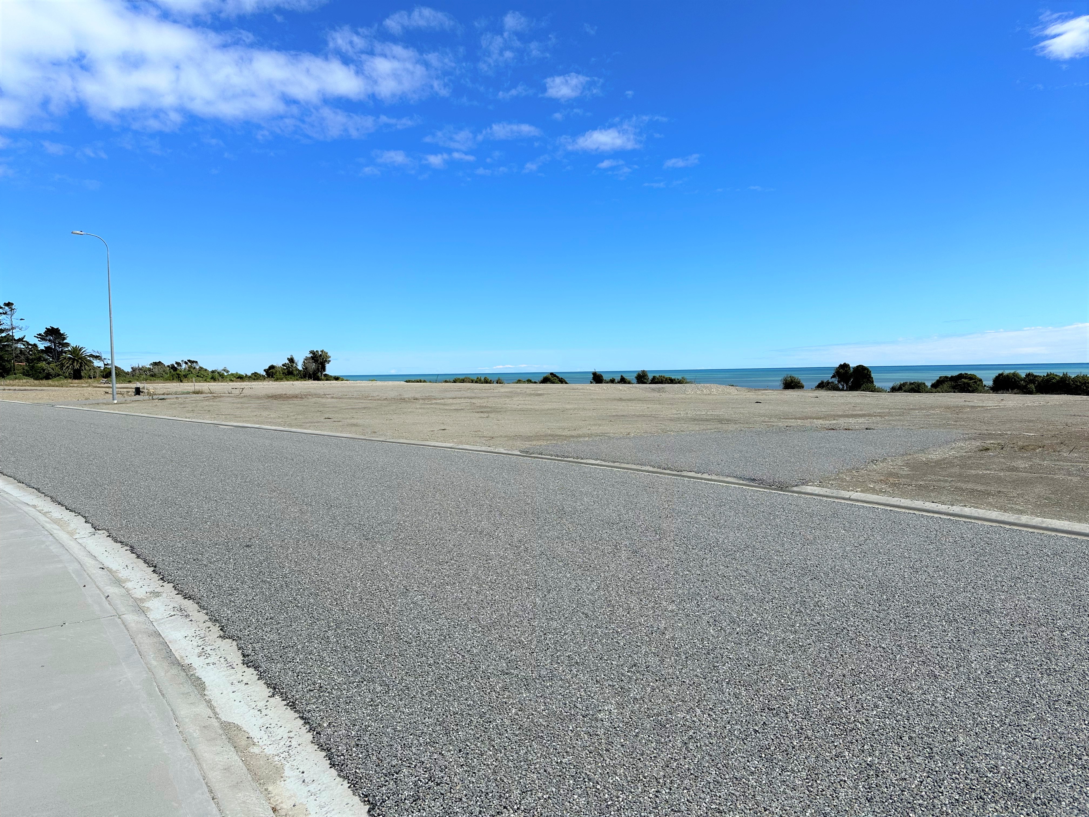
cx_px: 544
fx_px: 755
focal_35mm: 24
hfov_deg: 71.6
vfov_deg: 56.8
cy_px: 408
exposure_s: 1/8197
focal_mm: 6.86
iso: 80
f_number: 1.78
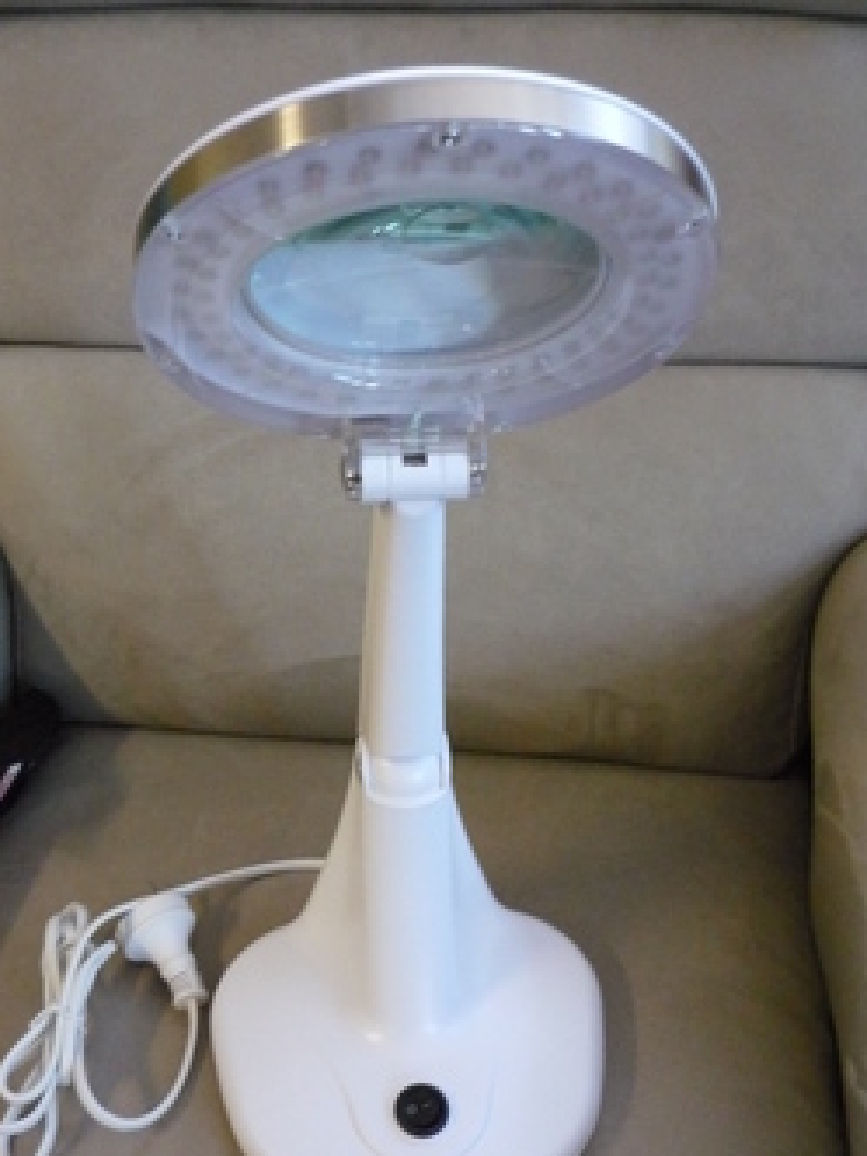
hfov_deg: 36.8
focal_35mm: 39
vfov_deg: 47.8
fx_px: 1302
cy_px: 634
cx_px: 414
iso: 640
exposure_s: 1/60
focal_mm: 5.5
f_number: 2.8
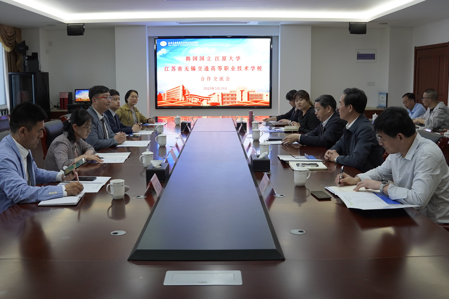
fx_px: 449
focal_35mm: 36
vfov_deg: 36.9
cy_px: 150
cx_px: 224
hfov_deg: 53.1
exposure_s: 1/160
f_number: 4
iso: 1250
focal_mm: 24
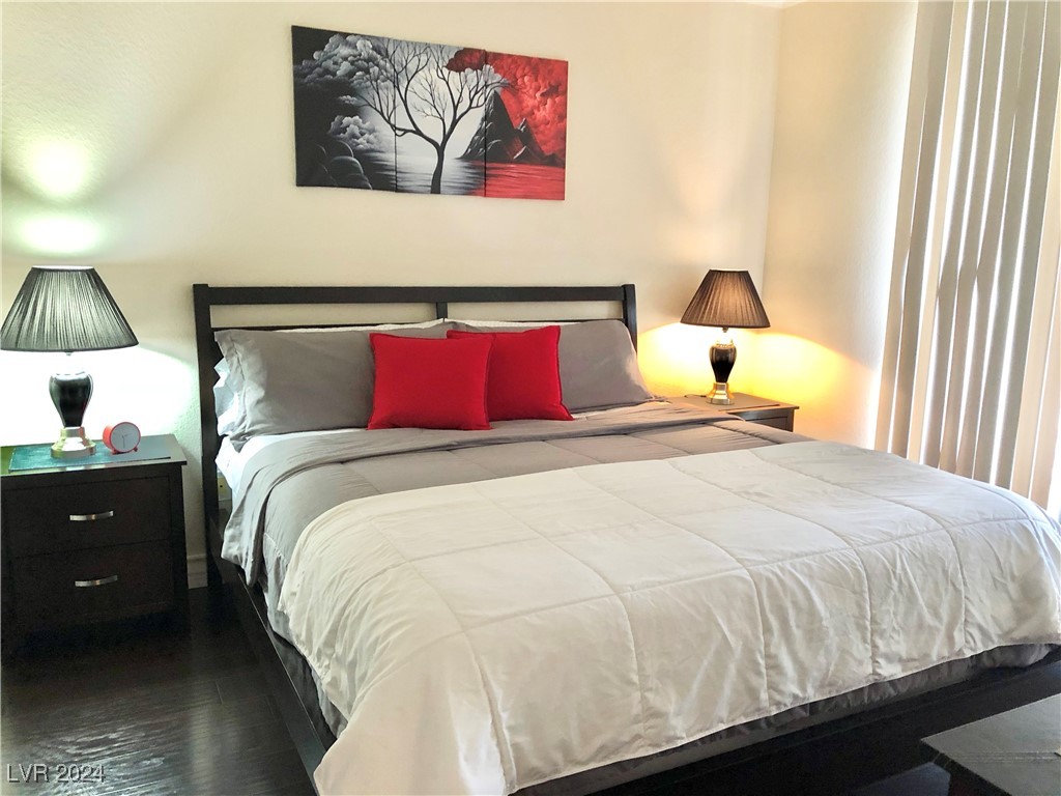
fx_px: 858
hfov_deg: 63.4
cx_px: 530
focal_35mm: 28
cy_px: 398
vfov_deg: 49.7
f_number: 1.8
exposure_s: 1/15
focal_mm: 3.99
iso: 100
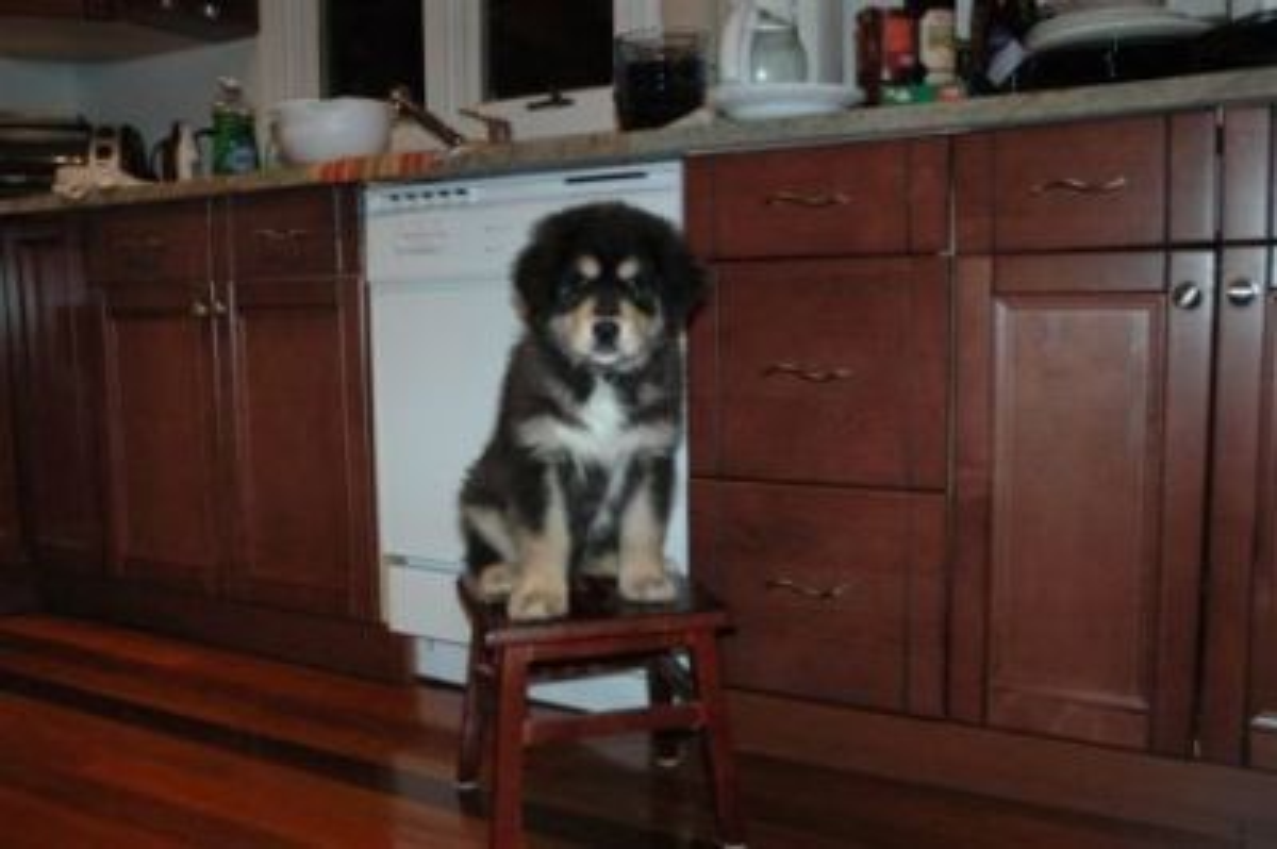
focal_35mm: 36
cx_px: 638
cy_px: 424
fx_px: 1276
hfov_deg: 53.2
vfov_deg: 36.8
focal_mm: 24
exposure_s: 1/60
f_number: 4.5
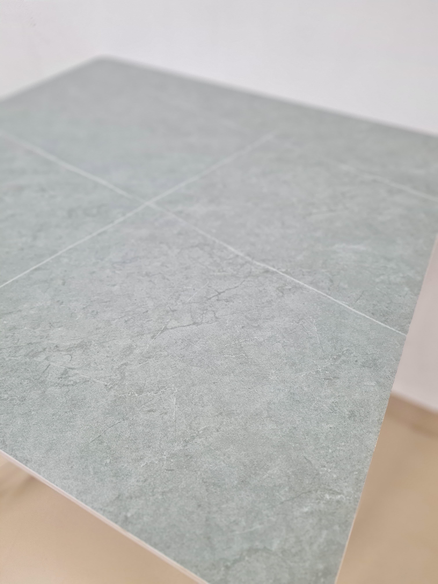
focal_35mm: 26
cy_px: 292
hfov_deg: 53.1
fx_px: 439
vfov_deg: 67.3
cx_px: 219
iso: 200
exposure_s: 1/100
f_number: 1.8
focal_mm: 5.4
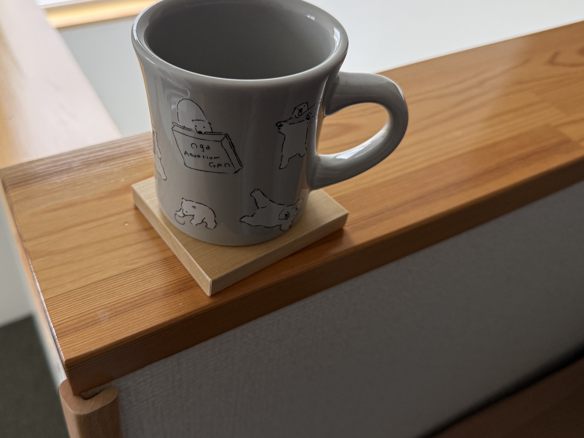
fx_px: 540
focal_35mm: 32
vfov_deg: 44.0
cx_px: 241
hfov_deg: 56.5
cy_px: 186
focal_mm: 6.76
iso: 200
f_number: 1.78
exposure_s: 1/109
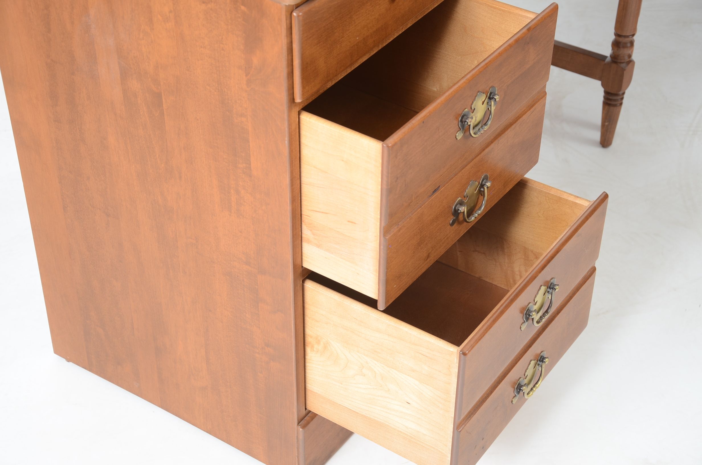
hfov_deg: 28.1
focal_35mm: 72
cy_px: 232
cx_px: 351
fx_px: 1401
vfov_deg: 18.8
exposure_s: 1/60
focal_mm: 48
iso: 160
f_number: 4.8
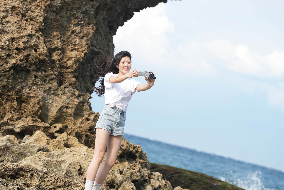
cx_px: 142
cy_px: 95
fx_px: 1555
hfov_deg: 10.4
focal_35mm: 197
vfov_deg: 7.0
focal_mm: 197
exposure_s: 1/160
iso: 200
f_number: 6.3
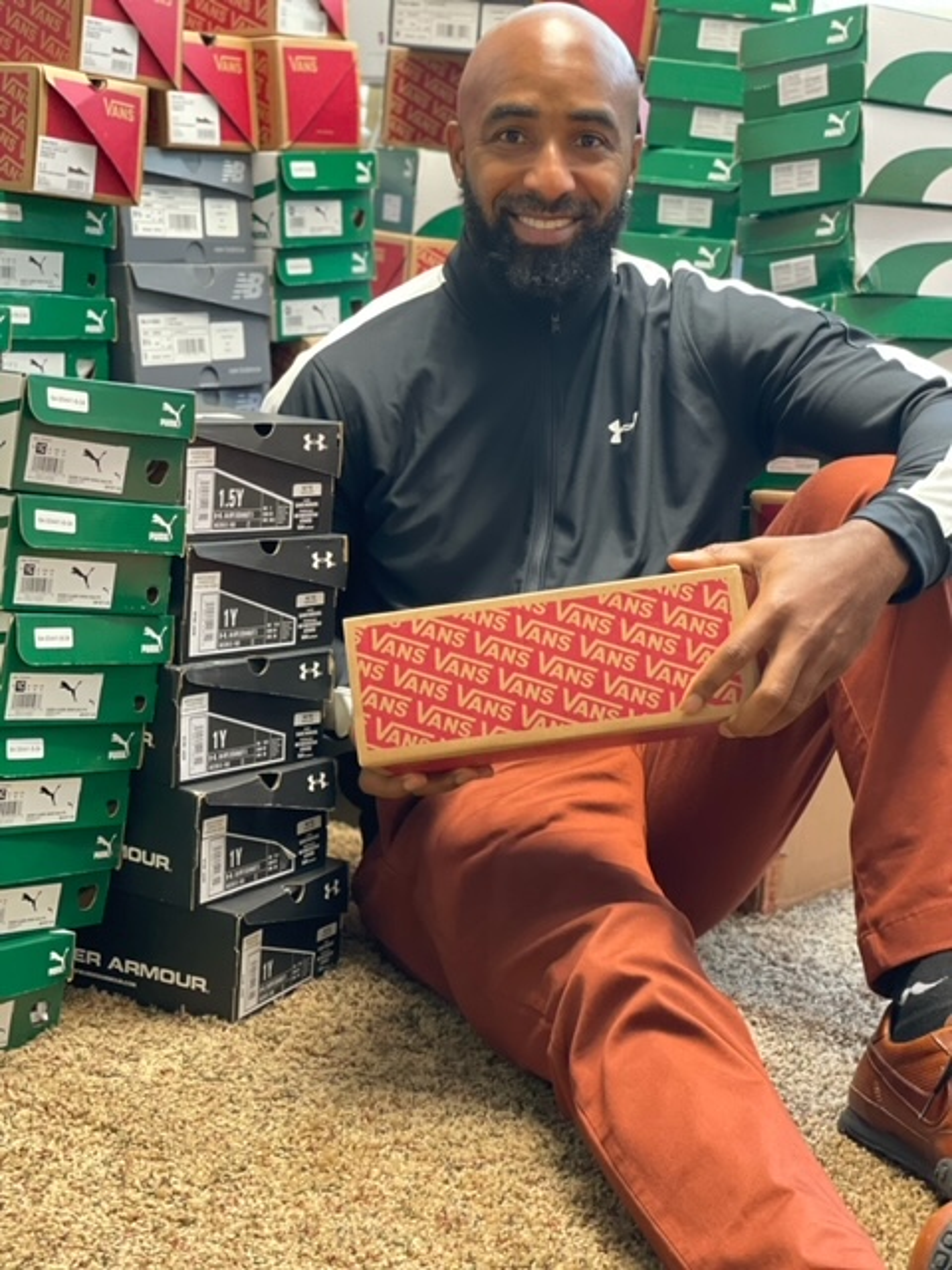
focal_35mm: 52
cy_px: 635
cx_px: 476
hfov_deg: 28.0
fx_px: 1907
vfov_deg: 36.8
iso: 400
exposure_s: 1/40
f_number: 2
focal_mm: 6
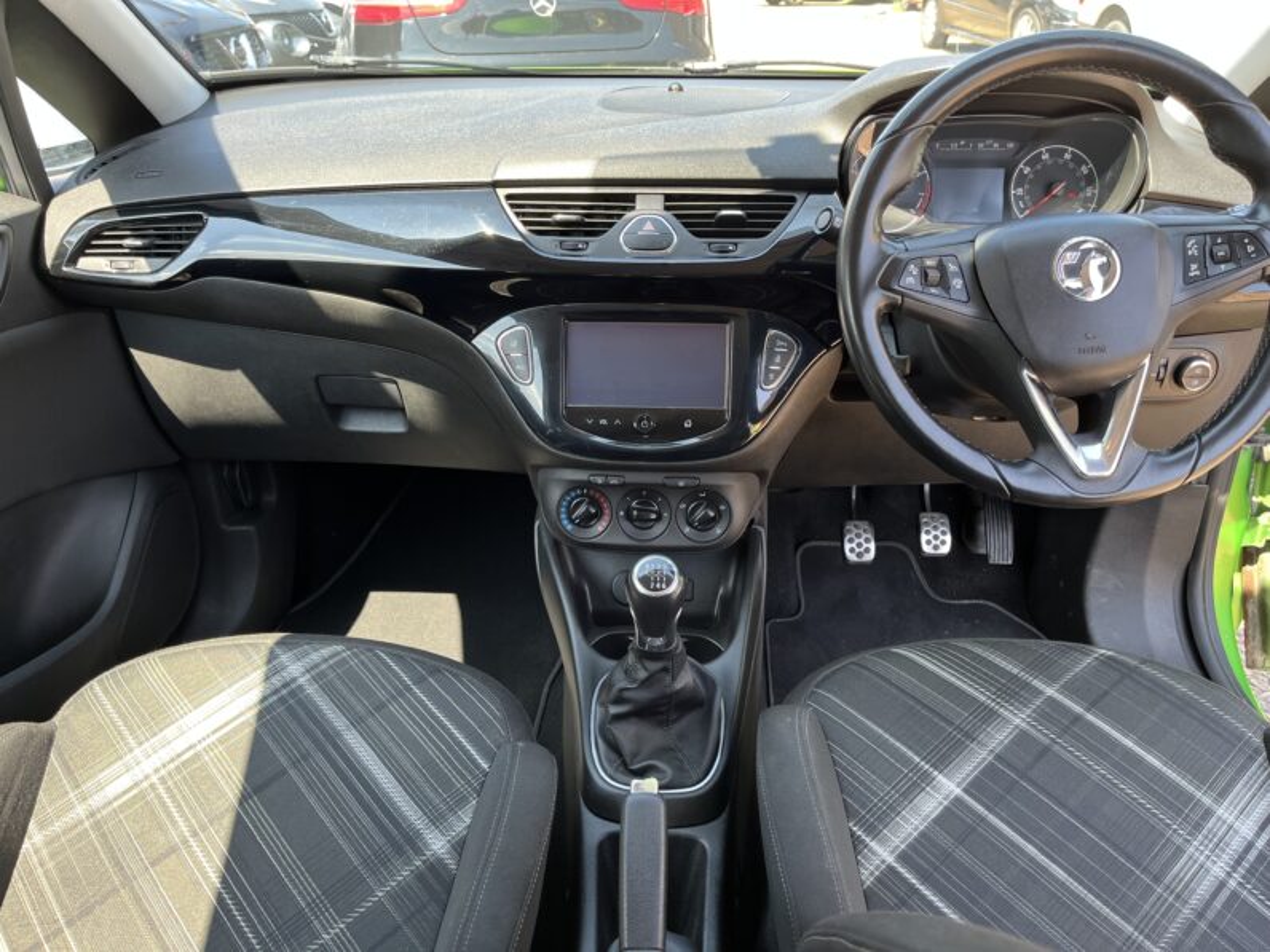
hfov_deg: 67.3
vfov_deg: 53.1
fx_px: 954
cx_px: 635
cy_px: 476
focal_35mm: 26
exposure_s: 1/122
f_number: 1.6
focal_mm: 5.1
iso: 64
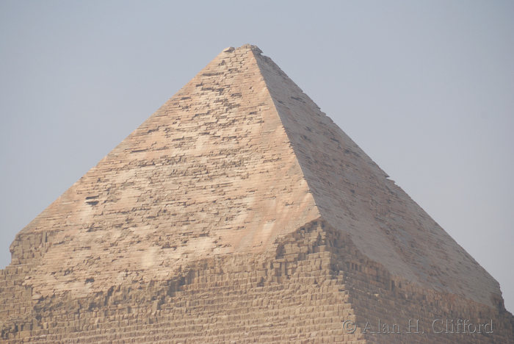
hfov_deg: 6.9
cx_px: 257
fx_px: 4287
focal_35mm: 300
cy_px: 172
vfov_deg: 4.6
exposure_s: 1/400
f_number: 7.1
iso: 100
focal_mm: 200
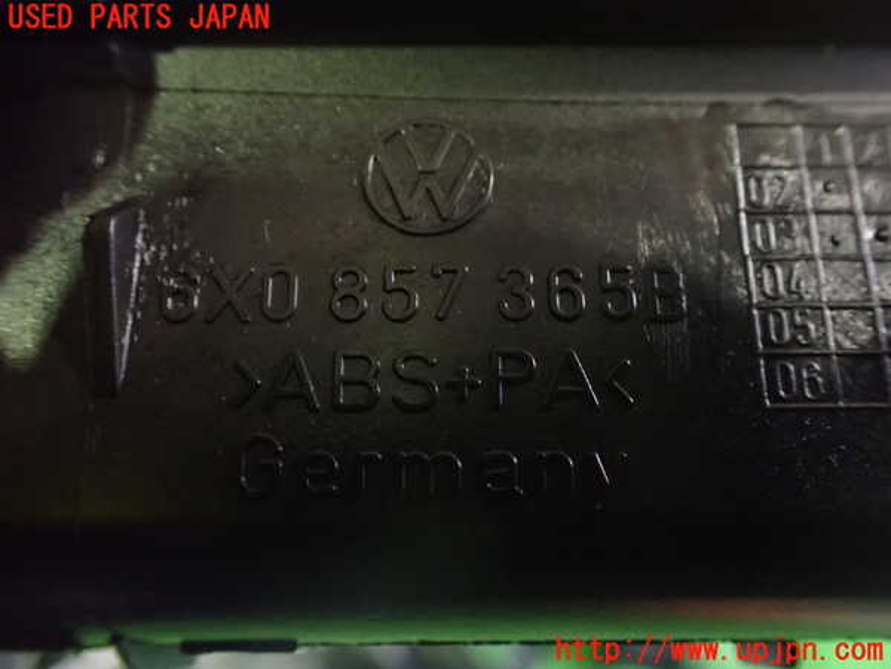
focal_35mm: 30
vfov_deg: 46.8
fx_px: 772
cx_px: 446
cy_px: 334
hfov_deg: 60.0
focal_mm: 5.4
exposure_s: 1/30
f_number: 2.3
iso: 1250
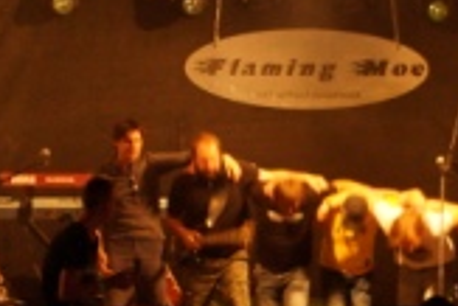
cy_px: 205
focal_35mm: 206
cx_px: 368
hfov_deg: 10.0
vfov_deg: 6.7
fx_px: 2623
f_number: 4.5
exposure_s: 1/20
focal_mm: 50
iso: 3200
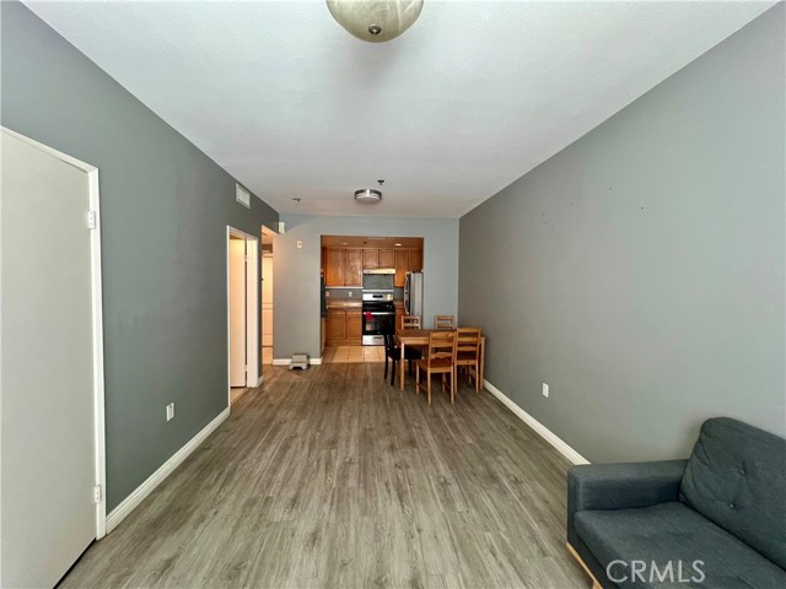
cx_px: 393
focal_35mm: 13
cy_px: 294
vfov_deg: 89.9
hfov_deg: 106.2
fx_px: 295
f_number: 1.8
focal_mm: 1.57
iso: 250
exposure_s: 1/60
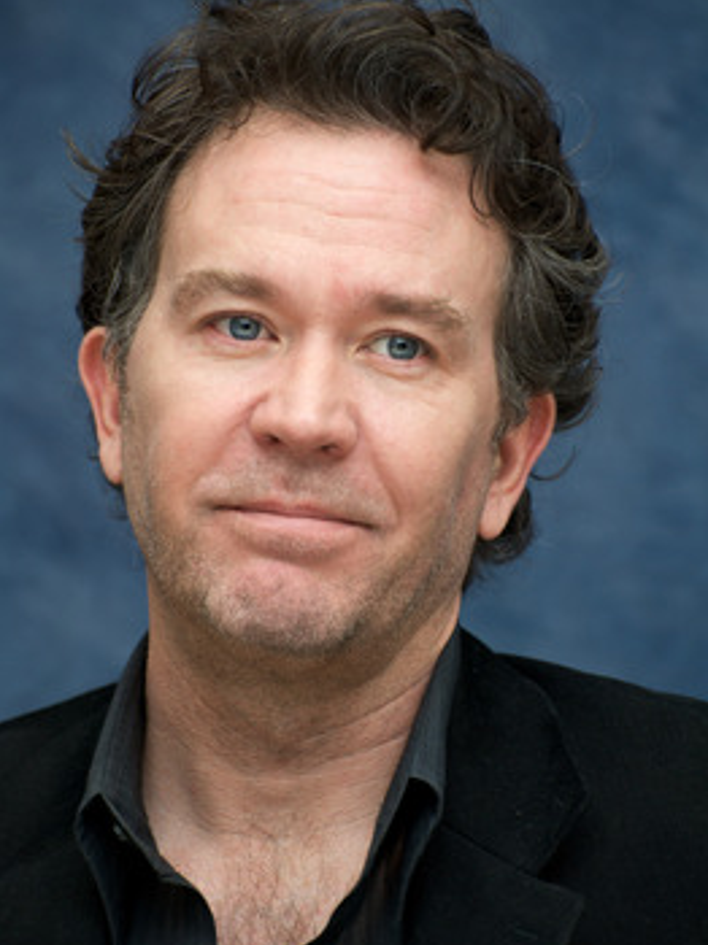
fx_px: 5843
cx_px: 355
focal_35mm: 214
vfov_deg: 9.3
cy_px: 489
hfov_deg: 6.9
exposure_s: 1/60
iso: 500
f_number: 6.3
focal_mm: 195
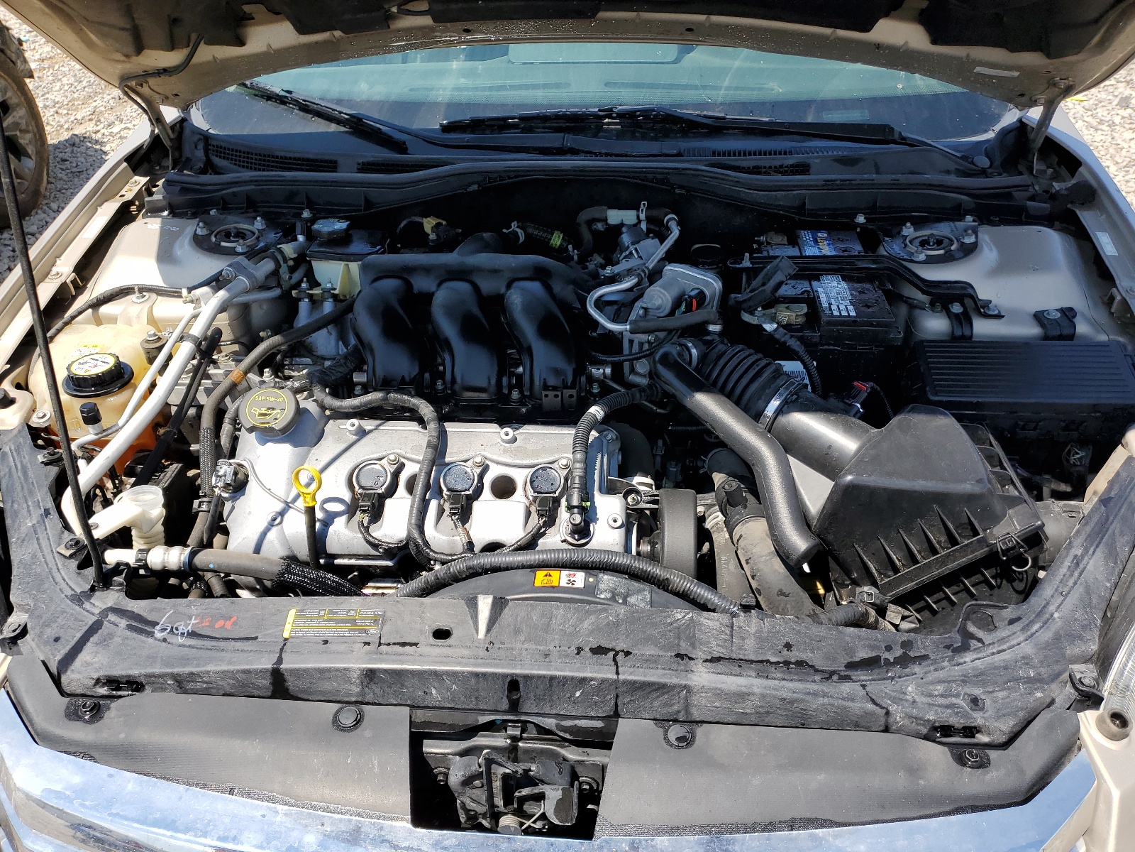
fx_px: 852
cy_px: 426
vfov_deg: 53.1
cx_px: 568
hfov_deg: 67.3
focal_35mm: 26
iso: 50
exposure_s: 1/2000
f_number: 1.5
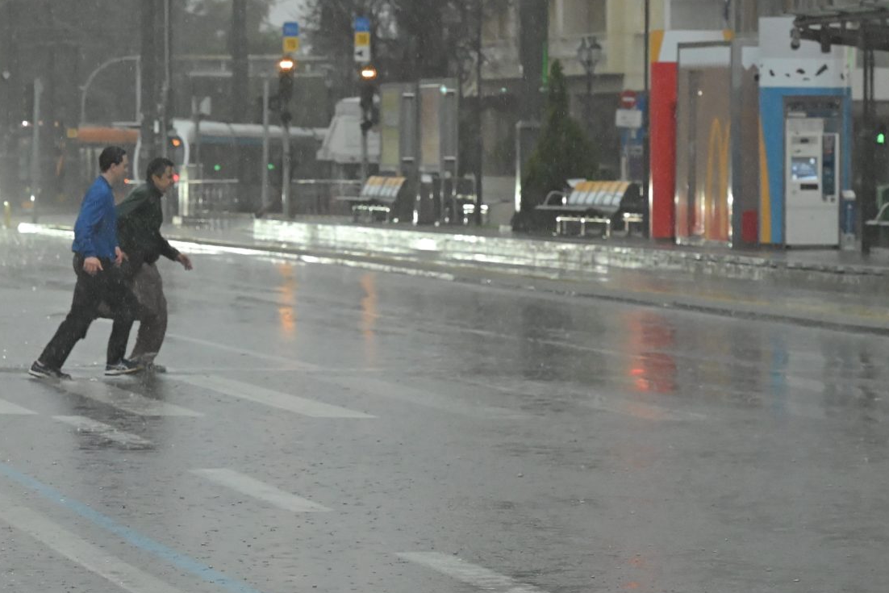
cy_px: 159
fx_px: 5507
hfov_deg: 9.2
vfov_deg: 6.2
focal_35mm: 223
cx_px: 215
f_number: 6.3
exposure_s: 1/640
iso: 10000
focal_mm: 120
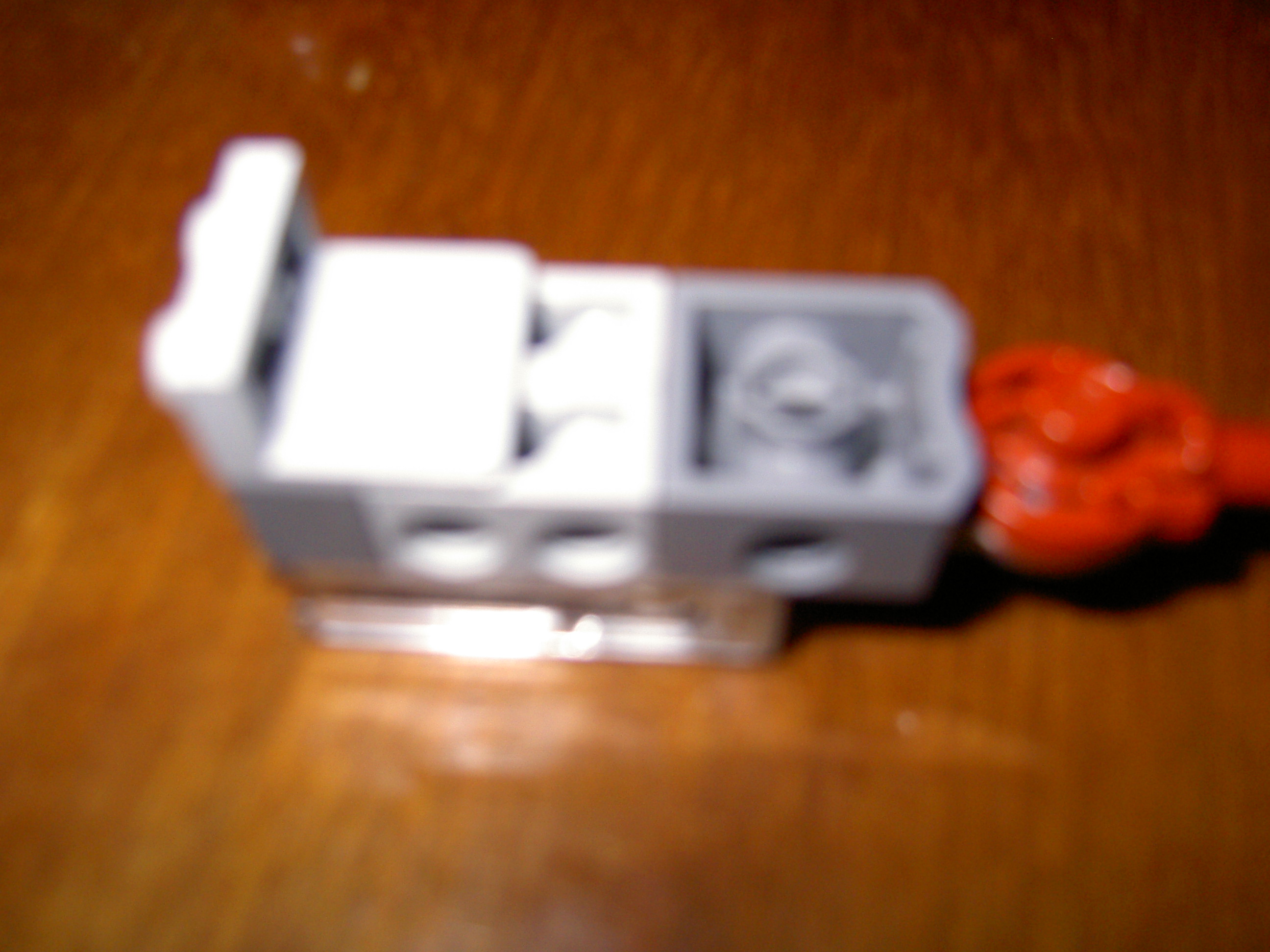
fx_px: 1247
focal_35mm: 34
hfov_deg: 54.0
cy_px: 476
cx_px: 635
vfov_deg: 41.8
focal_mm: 5.6
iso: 100
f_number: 2.8
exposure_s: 1/60
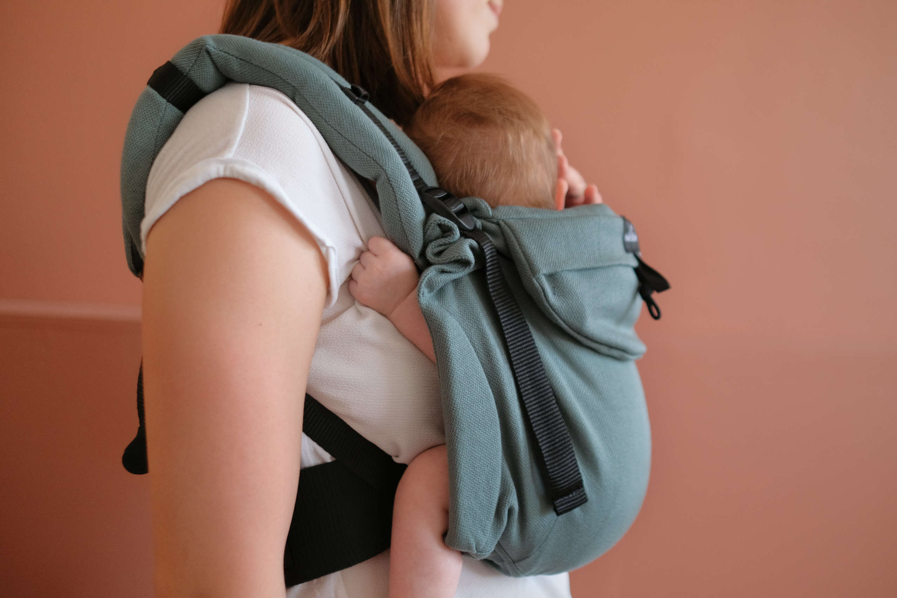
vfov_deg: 37.9
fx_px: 872
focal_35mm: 35
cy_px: 299
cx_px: 448
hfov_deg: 54.4
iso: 800
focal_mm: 23
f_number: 1.8
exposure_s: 1/400
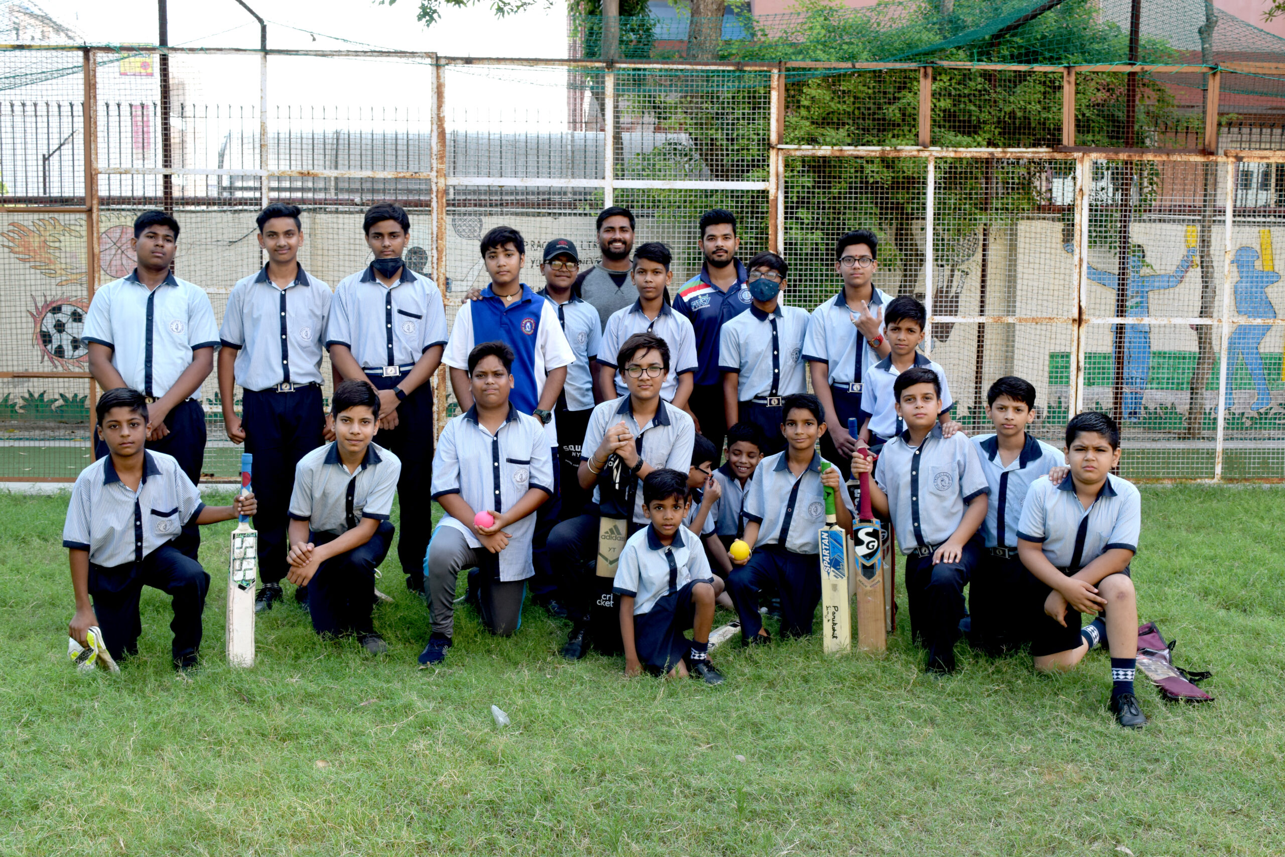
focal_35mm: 39
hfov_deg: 49.6
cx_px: 642
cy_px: 428
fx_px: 1392
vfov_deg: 34.2
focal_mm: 26
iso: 280
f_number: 8
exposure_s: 1/250
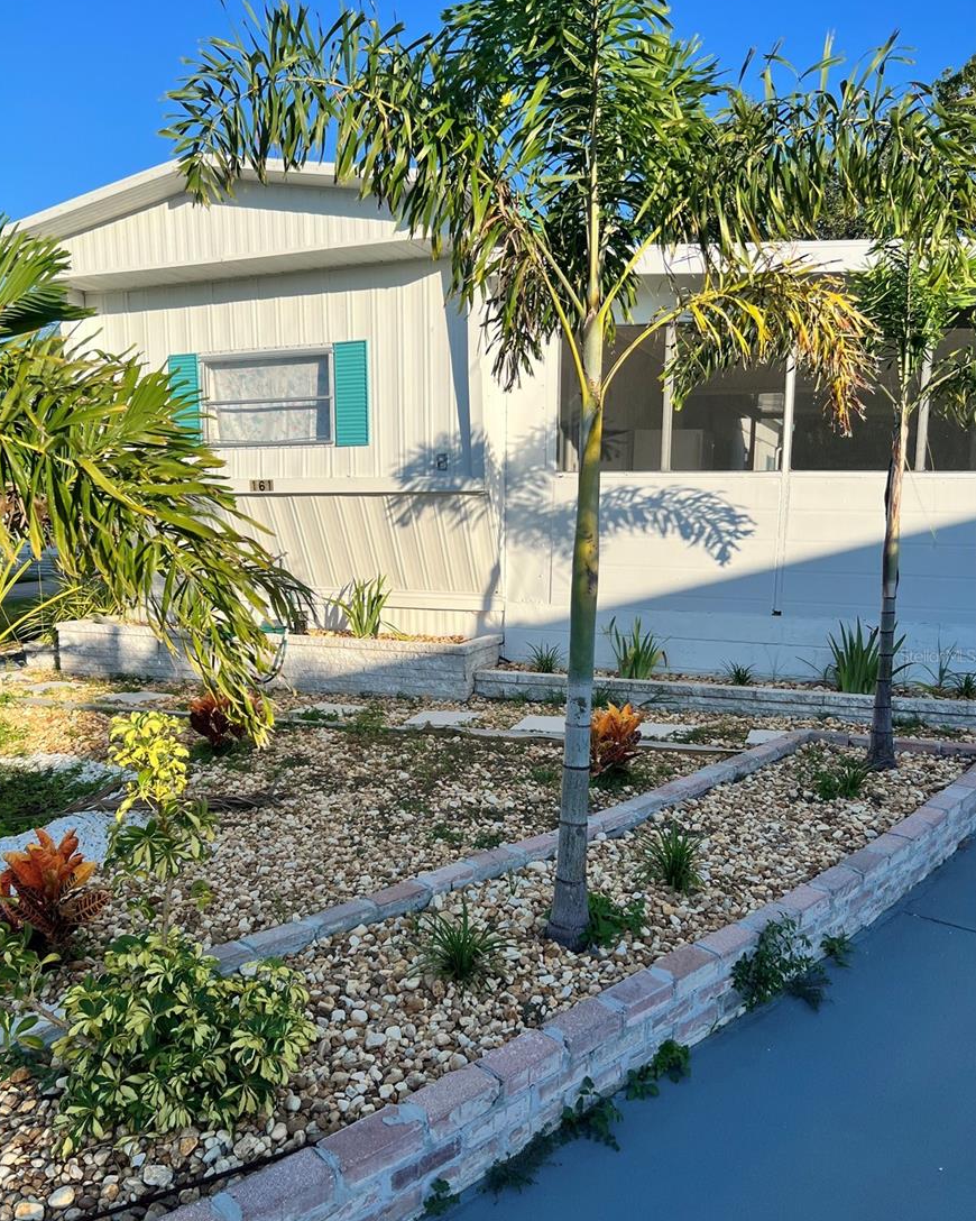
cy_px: 655
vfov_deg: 62.1
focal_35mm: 28
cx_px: 475
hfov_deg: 51.5
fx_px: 1011
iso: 50
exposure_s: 1/2762
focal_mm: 5.7
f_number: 1.5
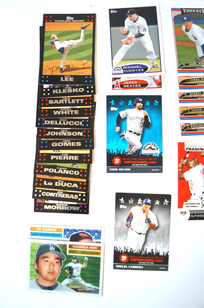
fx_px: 230
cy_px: 154
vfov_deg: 67.5
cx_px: 102
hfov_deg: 47.8
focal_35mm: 27
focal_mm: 18
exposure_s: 1/160
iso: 640
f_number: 4
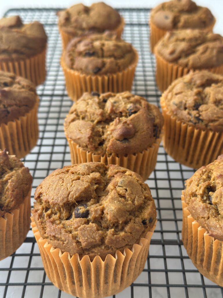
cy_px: 149
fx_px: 412
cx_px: 112
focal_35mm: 48
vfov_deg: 39.7
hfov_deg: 30.3
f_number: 1.78
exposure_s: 1/125
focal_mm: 6.86
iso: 80
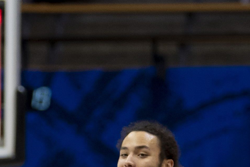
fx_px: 5089
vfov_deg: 1.9
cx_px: 188
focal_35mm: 733
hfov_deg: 2.8
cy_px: 383
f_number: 2.8
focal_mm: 125
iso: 2500
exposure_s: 1/1000
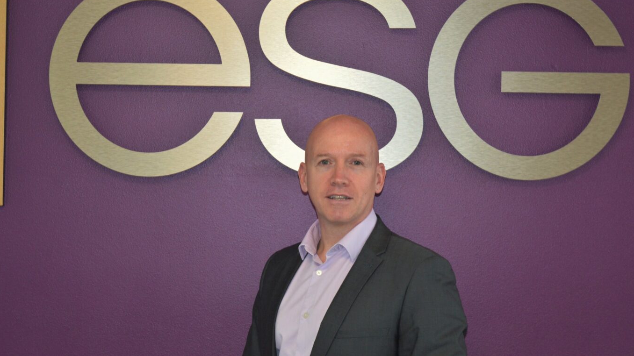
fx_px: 1277
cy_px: 147
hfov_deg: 27.9
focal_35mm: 76
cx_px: 317
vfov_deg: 15.9
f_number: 5.3
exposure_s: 1/60
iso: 800
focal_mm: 48
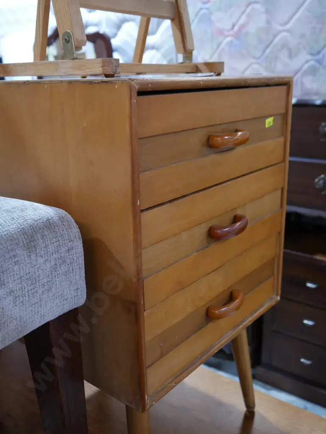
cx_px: 163
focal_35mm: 38
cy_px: 217
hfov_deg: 37.8
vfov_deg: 49.0
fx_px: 477
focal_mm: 19
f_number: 4.1
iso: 800
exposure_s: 1/60
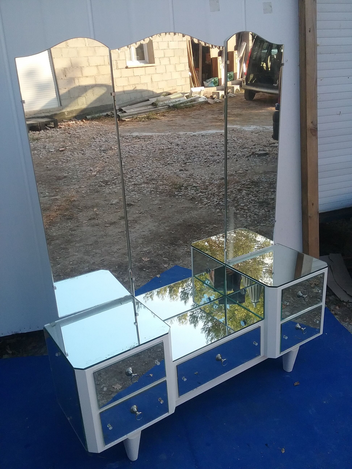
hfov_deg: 45.4
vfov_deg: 58.4
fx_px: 420
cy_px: 234
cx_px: 176
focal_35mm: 31
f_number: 2.2
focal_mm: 3.3
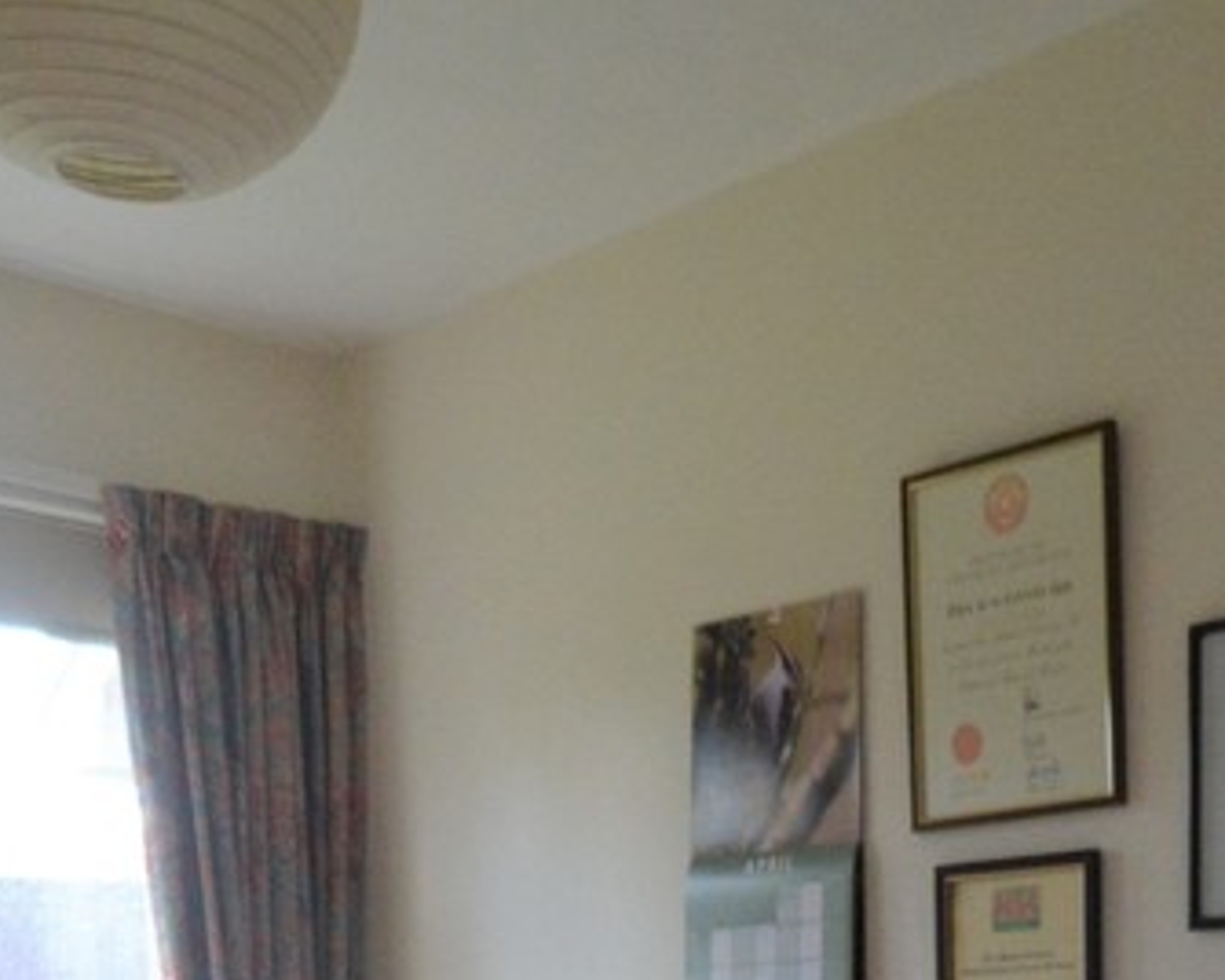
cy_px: 1185
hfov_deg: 42.7
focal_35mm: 43
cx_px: 505
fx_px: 1559
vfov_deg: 29.8
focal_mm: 10
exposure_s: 1/320
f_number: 3.5
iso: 1600
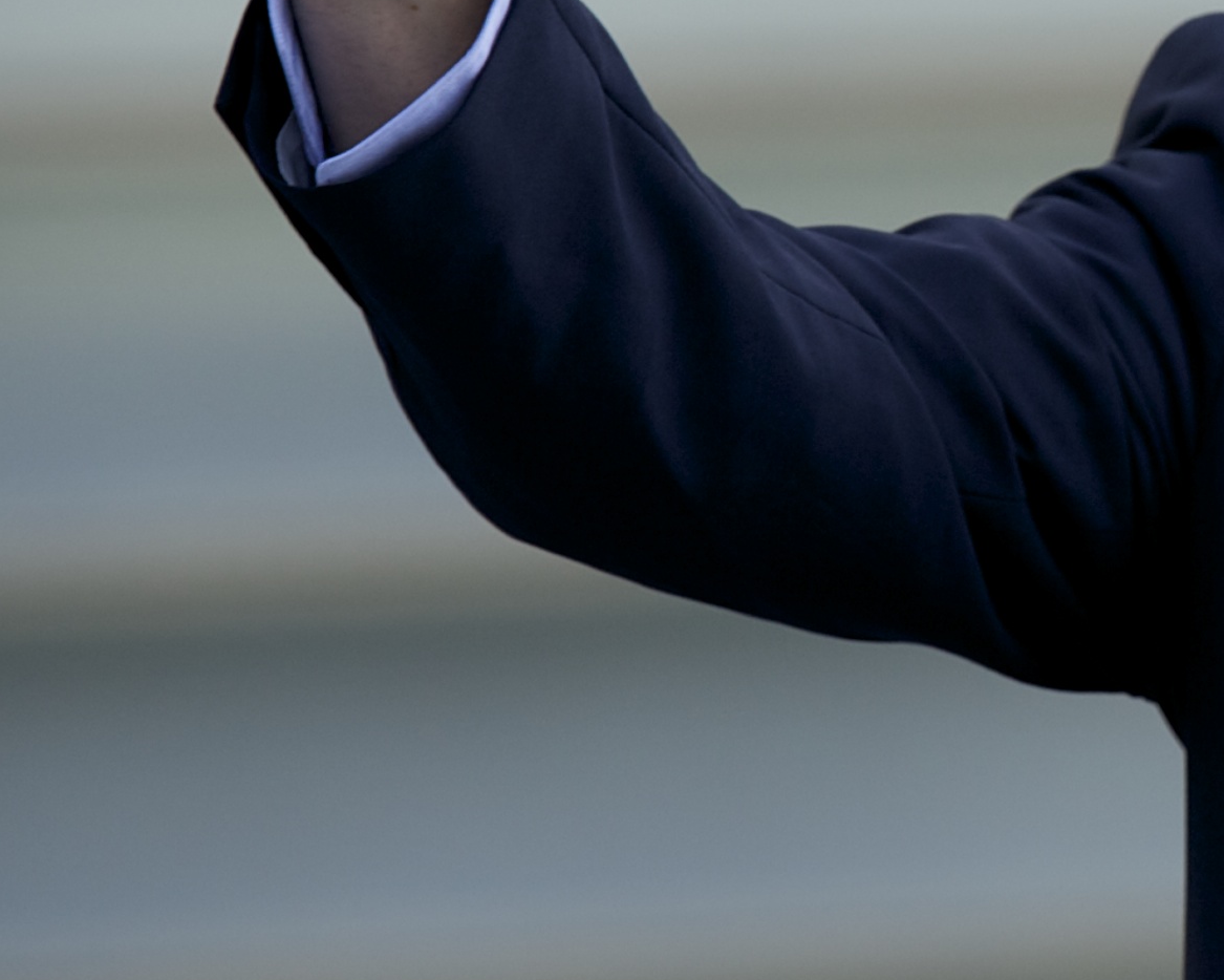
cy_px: 51
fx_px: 13985
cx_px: 1371
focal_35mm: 386
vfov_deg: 4.0
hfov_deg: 5.0
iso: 320
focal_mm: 160
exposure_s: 1/320
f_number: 4
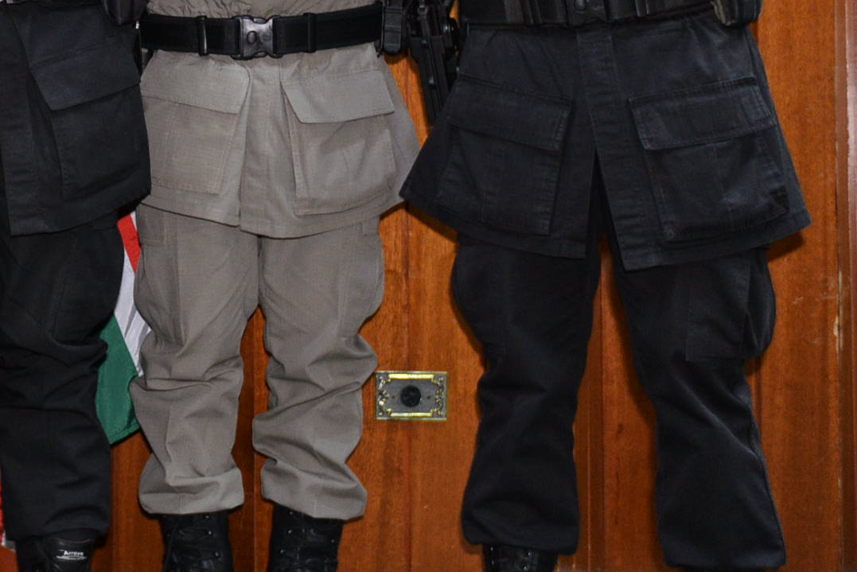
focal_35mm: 81
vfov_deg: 16.6
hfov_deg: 23.1
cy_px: 45
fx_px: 1929
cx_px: -159
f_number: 4.5
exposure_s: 1/60
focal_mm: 29
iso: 1250
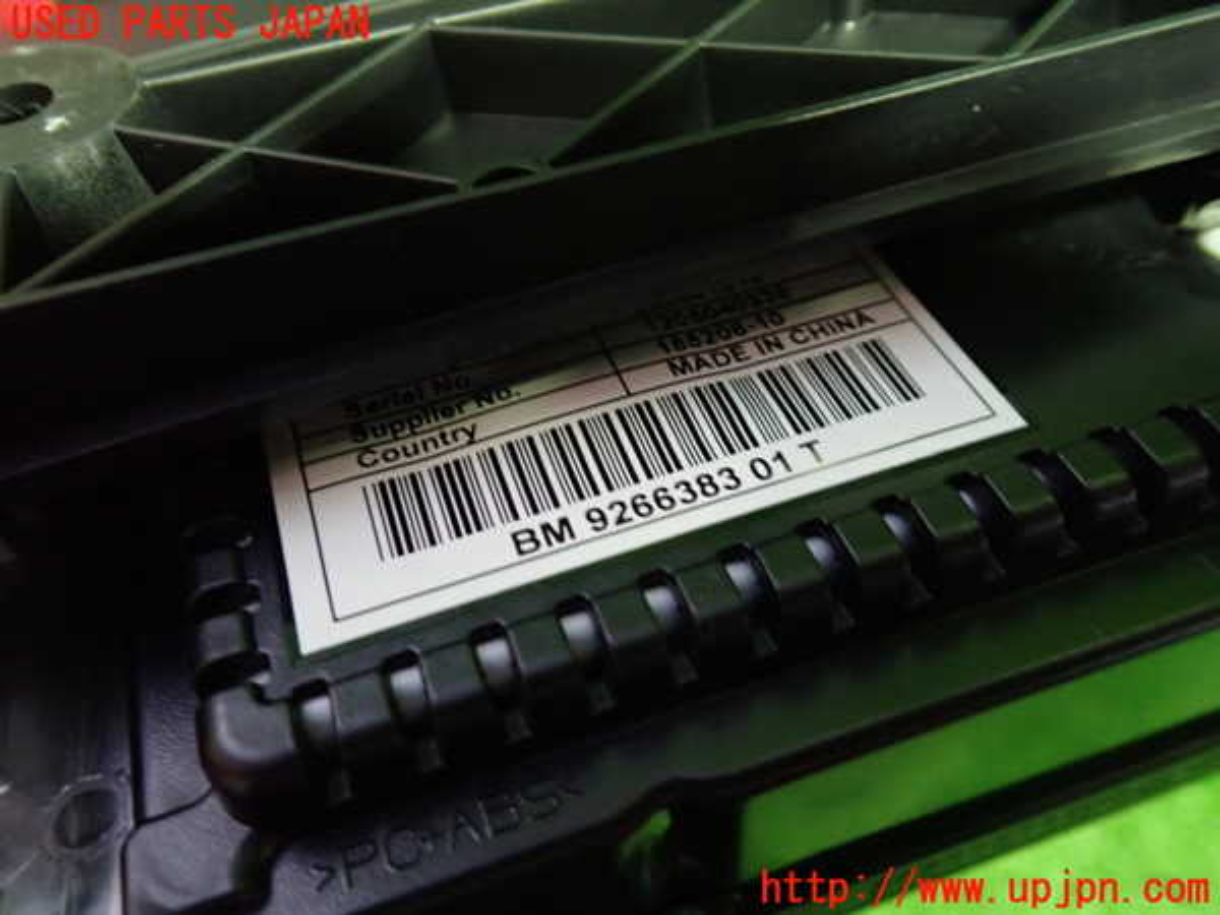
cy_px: 458
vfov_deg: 46.8
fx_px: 1057
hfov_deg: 60.0
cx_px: 610
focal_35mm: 30
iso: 800
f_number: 2.3
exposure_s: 1/30
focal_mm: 5.4
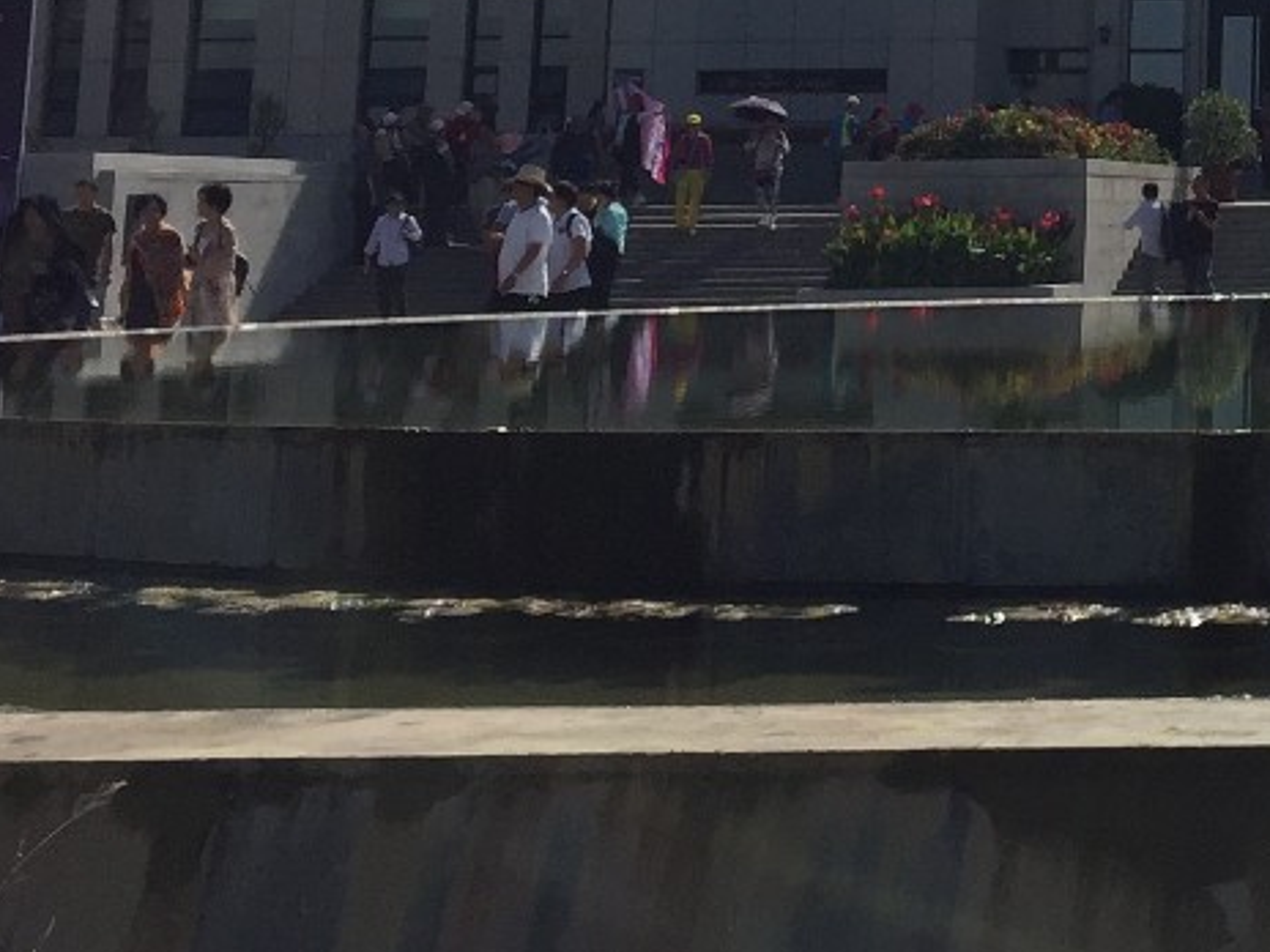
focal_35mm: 100
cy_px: -495
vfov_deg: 13.8
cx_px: 1787
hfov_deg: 17.9
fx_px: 3669
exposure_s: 1/4405
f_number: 2.2
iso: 32
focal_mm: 4.15
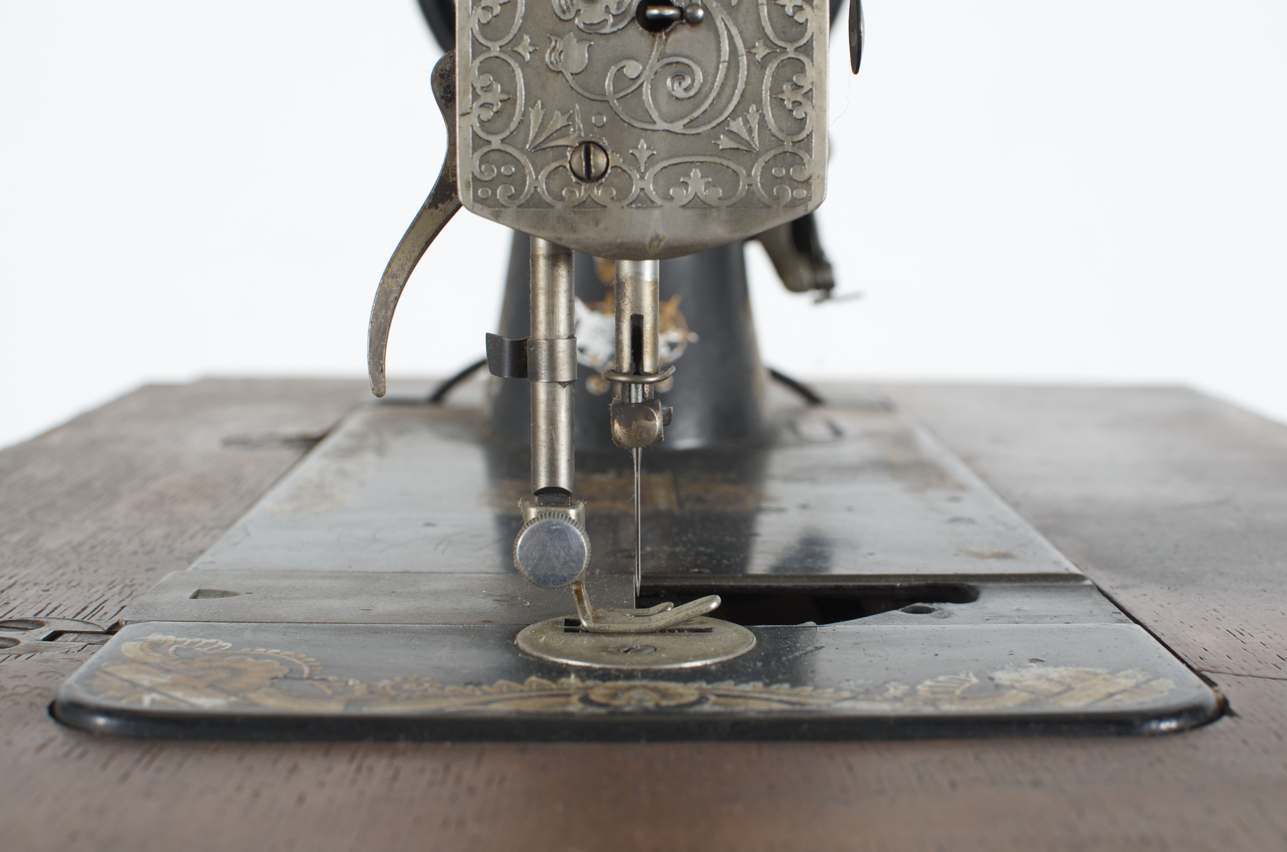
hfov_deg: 37.9
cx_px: 644
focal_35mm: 52
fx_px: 1873
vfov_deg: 25.6
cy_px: 426
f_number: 6.3
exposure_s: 1/125
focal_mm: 35
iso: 100
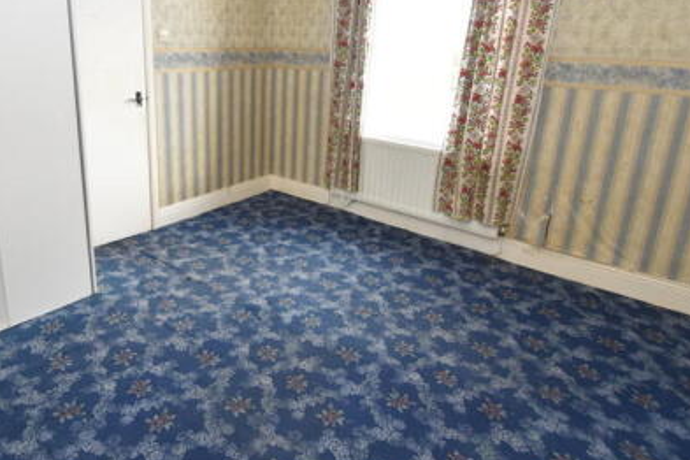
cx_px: 262
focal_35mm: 25
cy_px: 178
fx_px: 479
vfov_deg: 50.9
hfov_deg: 70.5
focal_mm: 10
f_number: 4
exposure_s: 1/60
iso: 800
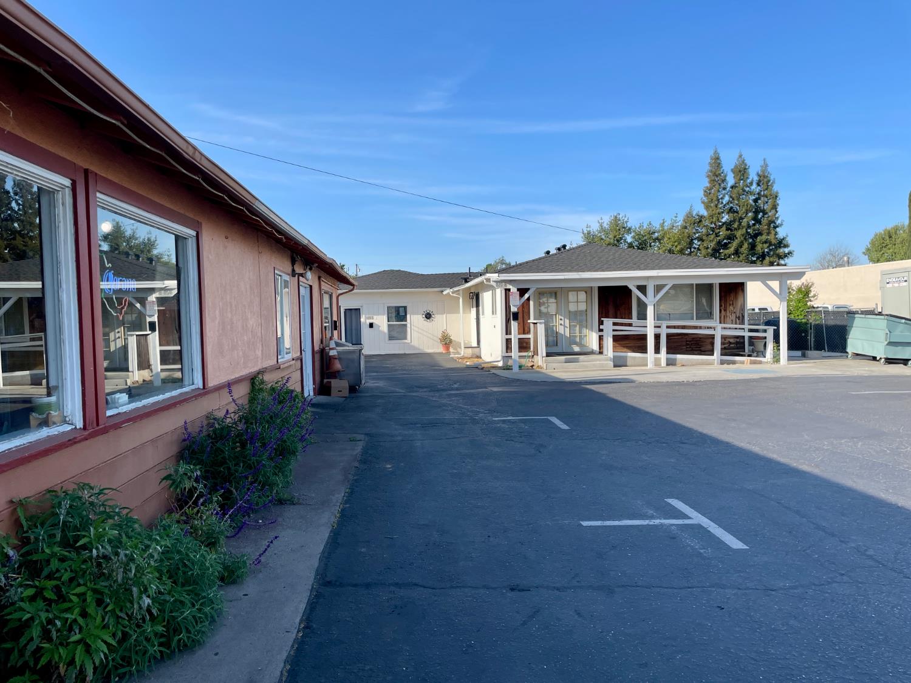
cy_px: 342
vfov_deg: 53.1
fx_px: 684
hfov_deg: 67.3
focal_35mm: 26
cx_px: 456
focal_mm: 4.2
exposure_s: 1/2132
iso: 32
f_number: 1.6
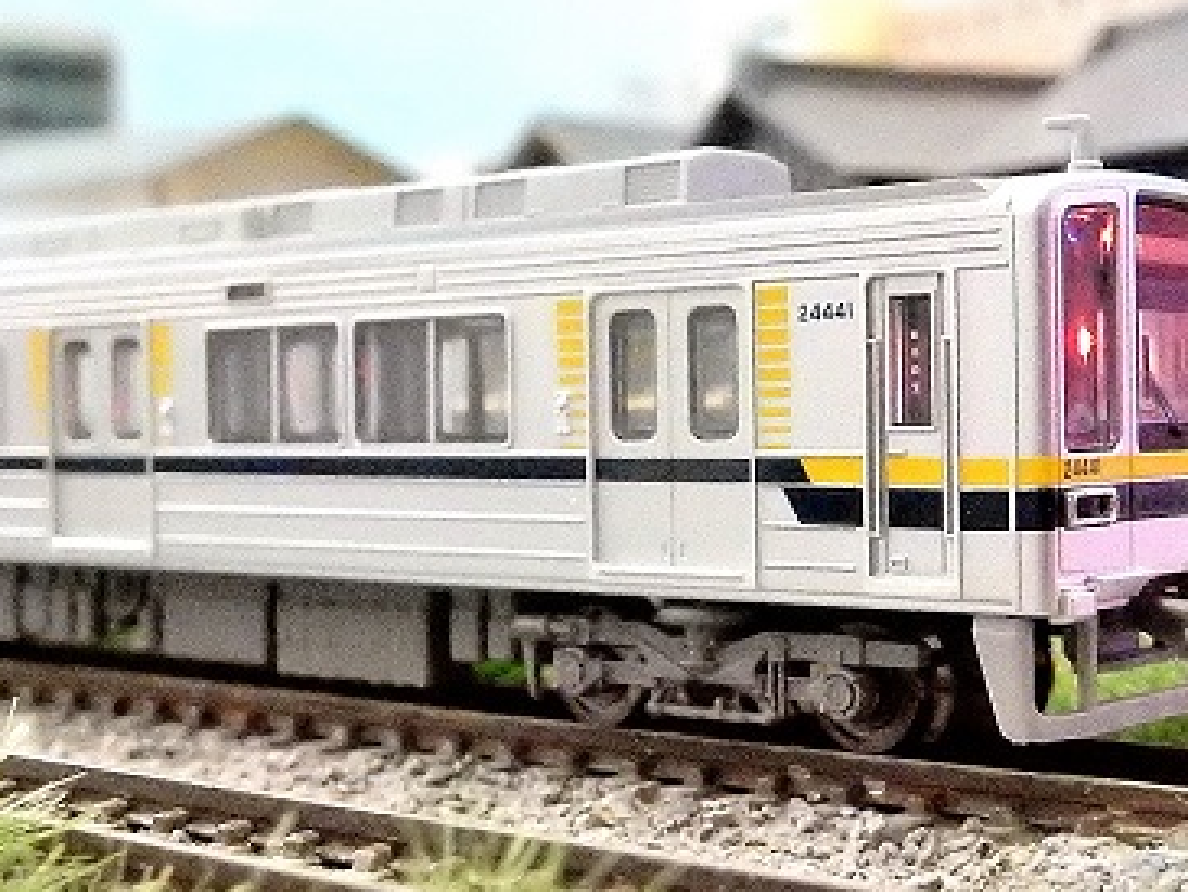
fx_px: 2369
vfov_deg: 21.3
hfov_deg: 28.1
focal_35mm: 69
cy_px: 425
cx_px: 635
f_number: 4
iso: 3200
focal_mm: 6.4
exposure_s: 1/100
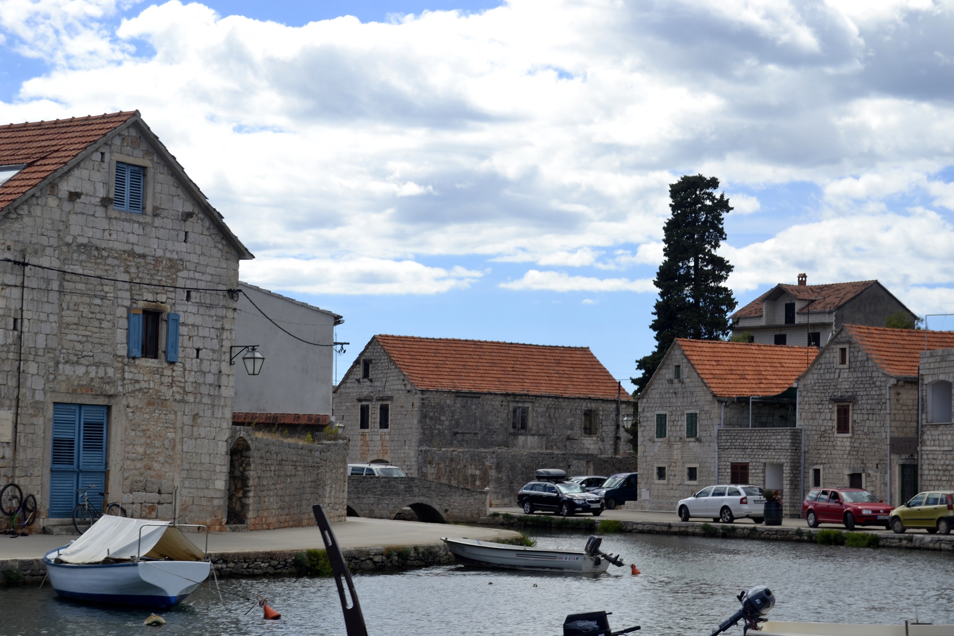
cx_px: 477
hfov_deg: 26.0
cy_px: 318
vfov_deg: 17.5
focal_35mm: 78
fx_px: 2067
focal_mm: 52
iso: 100
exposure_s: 1/320
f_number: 9
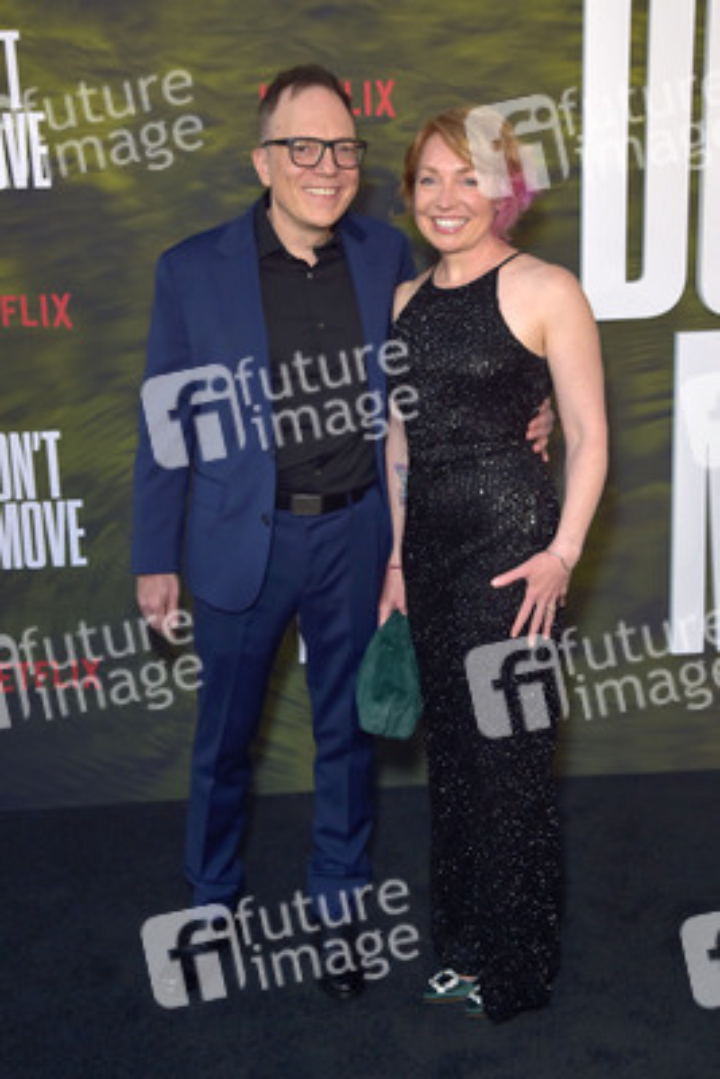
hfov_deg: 35.1
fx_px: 1139
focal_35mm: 38
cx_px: 360
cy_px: 540
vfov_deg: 50.7
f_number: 6.3
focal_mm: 38
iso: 800
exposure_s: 1/200
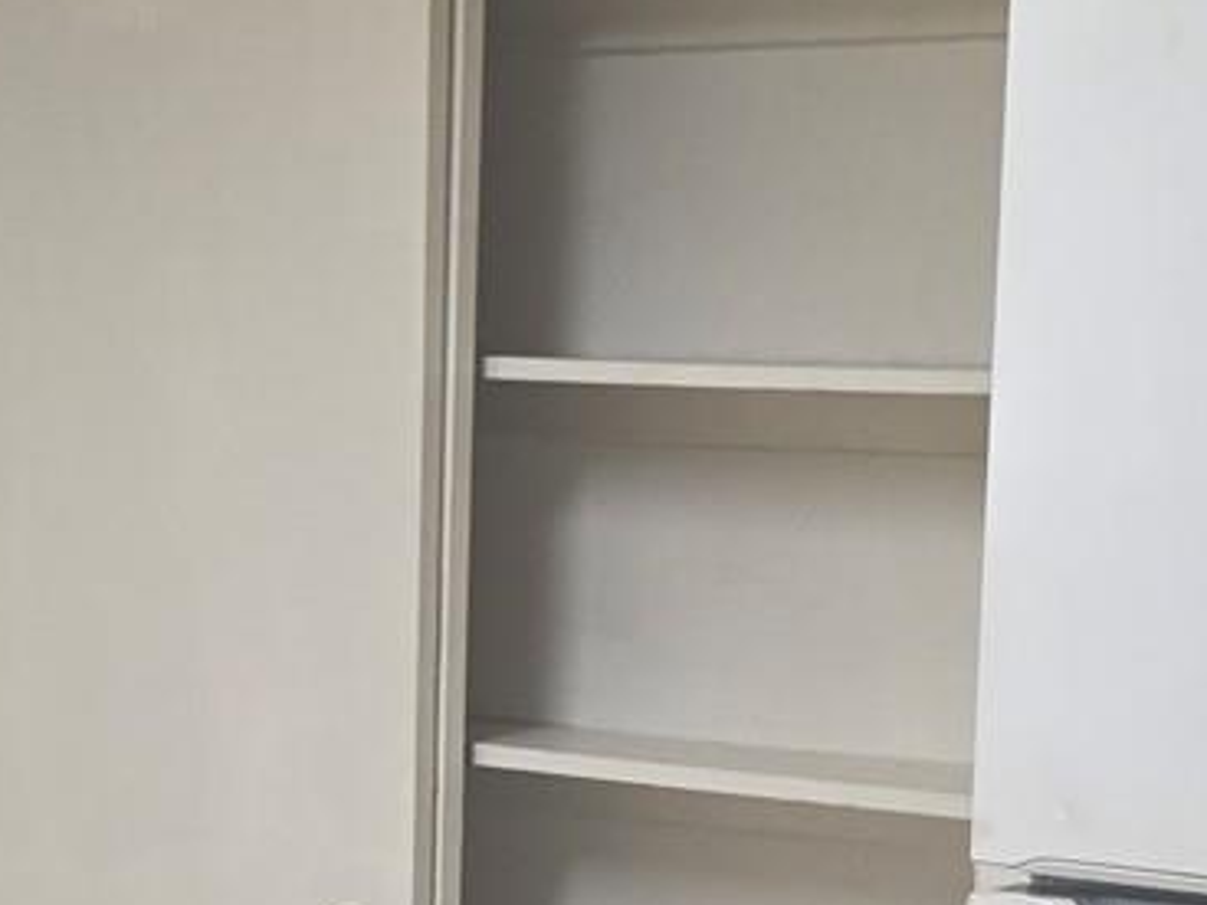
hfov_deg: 19.6
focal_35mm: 100
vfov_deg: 14.6
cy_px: 898
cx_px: 371
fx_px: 3487
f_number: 1.7
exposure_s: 1/60
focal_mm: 6.3
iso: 100
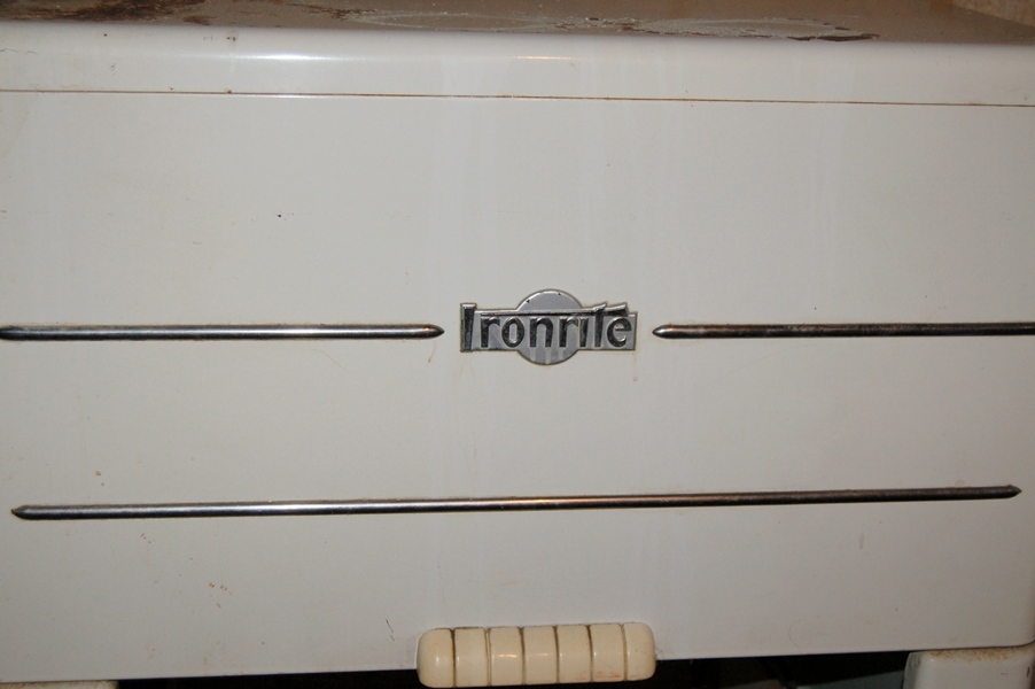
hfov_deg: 38.9
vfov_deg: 26.4
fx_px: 1465
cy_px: 344
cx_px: 518
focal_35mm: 51
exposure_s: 1/60
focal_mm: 34
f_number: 4.5
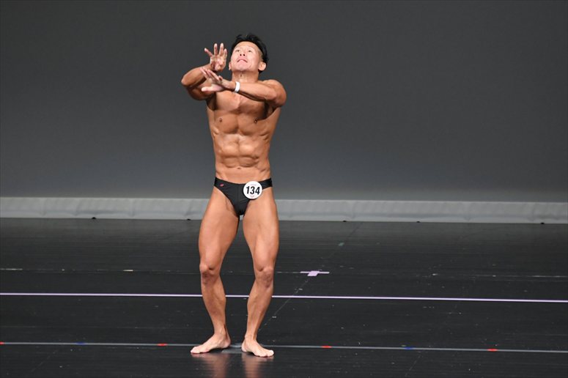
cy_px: 189
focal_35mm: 345
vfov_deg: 4.0
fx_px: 5441
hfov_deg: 6.0
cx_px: 284
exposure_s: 1/400
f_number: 5.6
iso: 4000
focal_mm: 230
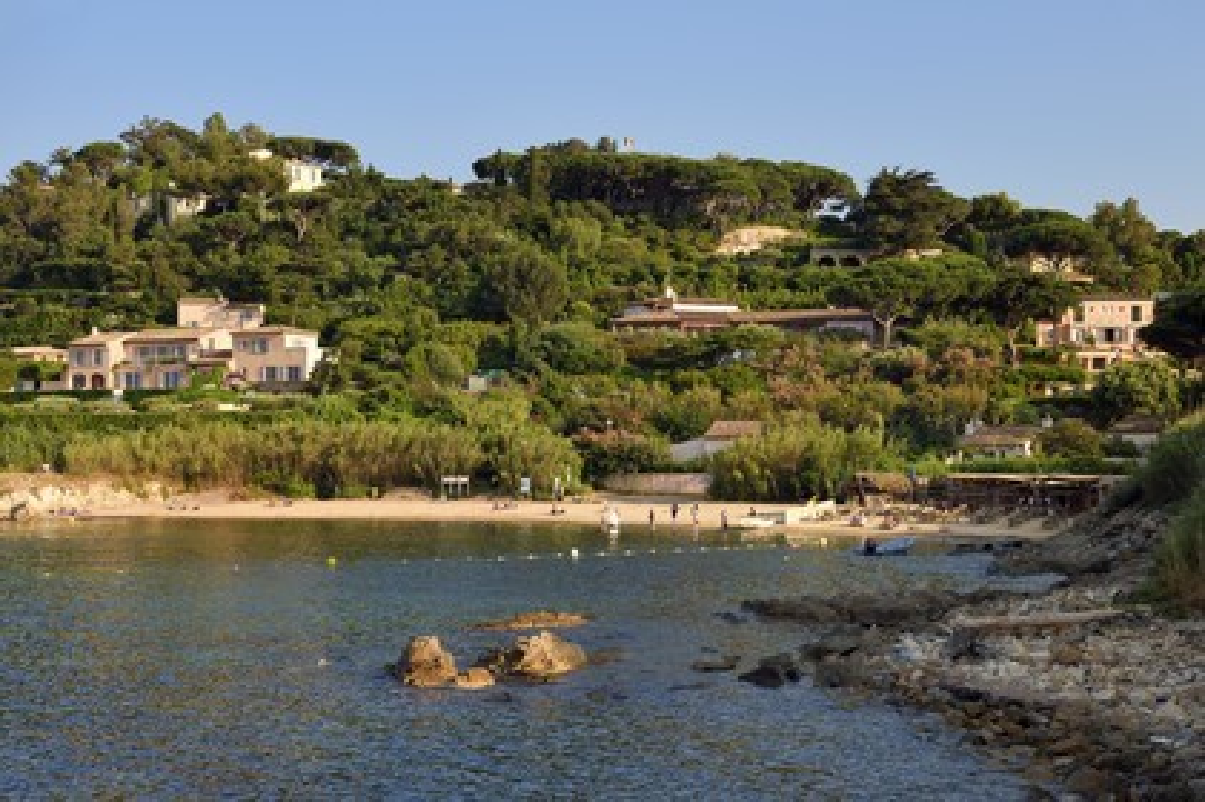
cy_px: 401
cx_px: 602
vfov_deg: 24.2
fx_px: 1873
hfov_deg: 35.7
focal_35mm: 56
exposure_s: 1/200
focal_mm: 56
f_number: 9
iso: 200
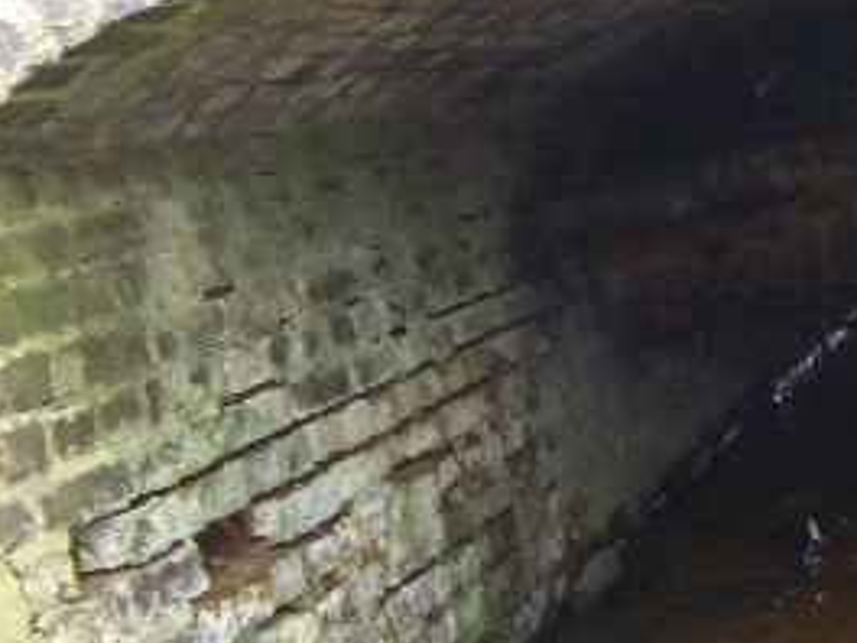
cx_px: 755
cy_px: 469
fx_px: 2080
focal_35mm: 84
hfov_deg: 22.8
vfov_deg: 17.5
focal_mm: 7.9
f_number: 2.8
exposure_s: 1/10
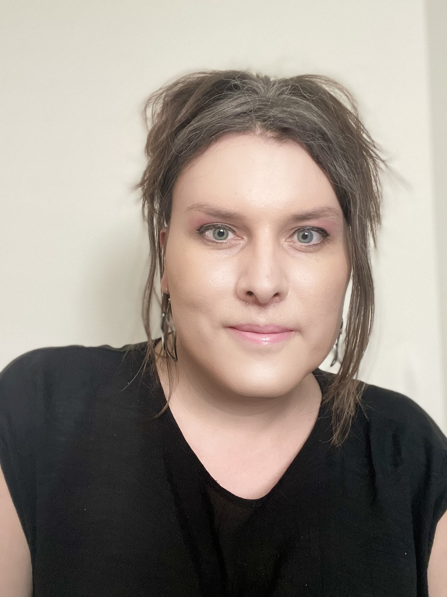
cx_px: 224
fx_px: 517
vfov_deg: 60.0
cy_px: 298
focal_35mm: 30
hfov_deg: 46.8
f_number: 2.2
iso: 400
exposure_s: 1/35
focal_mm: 2.71
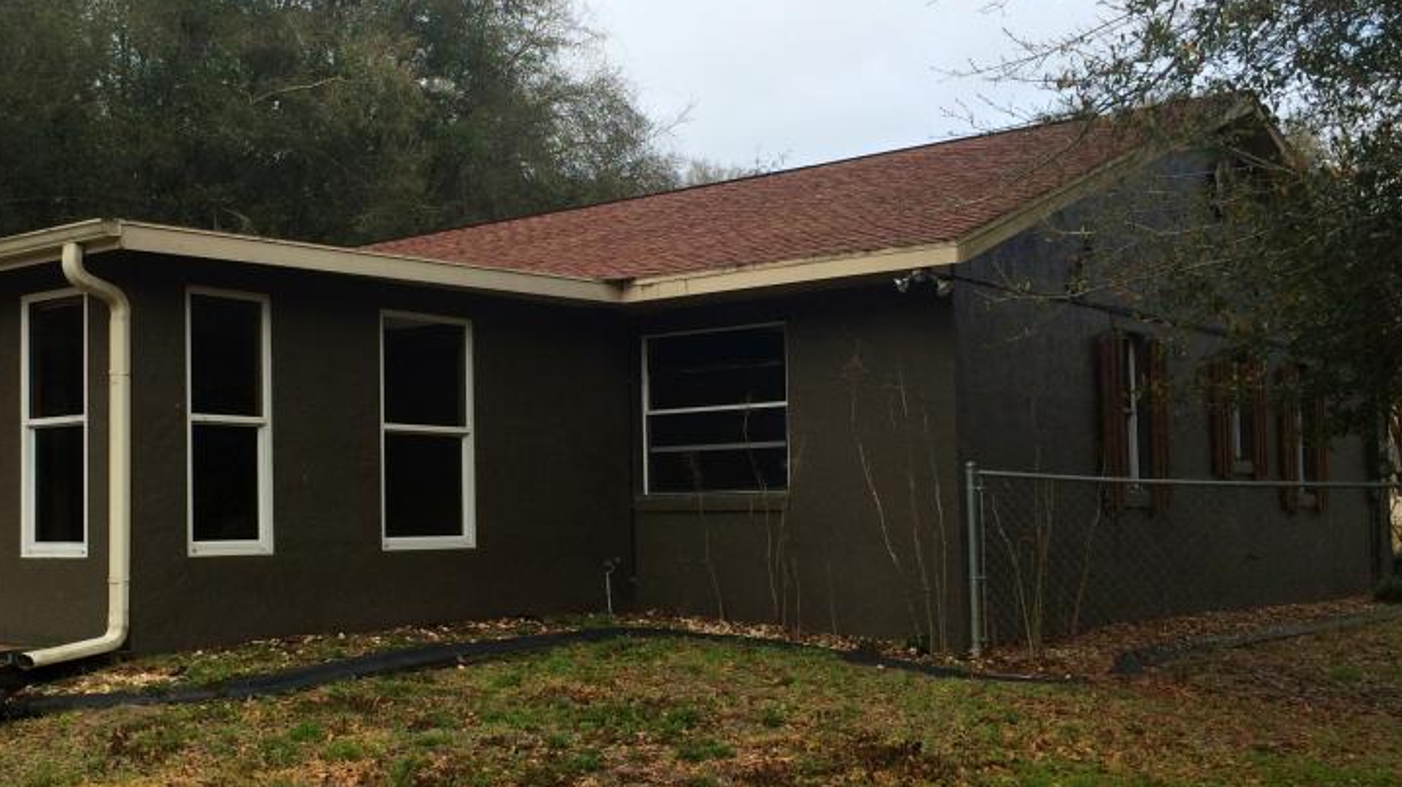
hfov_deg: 44.6
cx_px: 425
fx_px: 1672
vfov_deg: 26.5
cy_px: 448
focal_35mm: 45
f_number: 2.2
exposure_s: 1/1109
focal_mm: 4.15
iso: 32
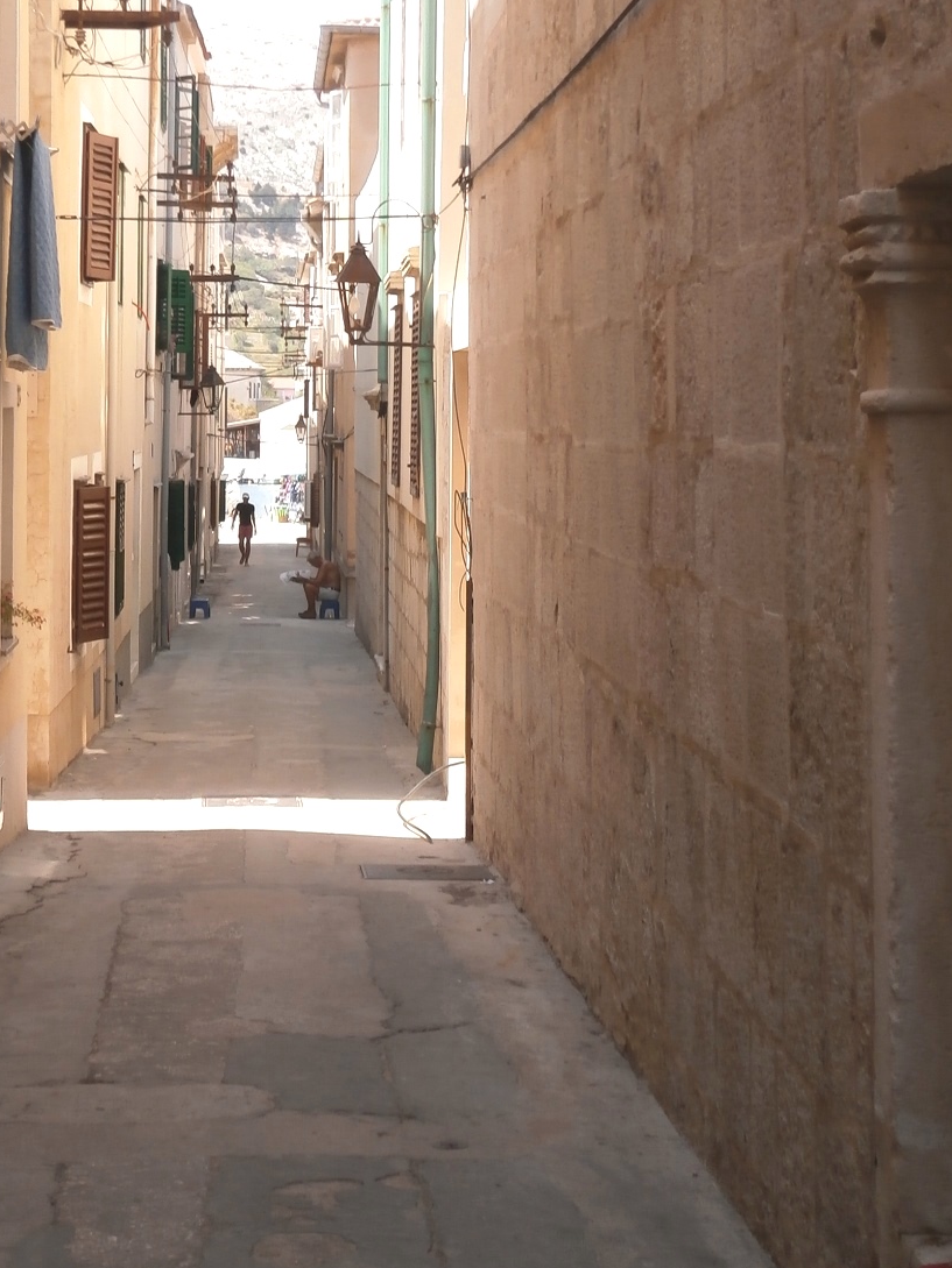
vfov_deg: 28.0
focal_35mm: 69
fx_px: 2530
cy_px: 437
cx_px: 294
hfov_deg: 21.2
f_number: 9.7
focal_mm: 8.3
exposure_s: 1/50
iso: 80
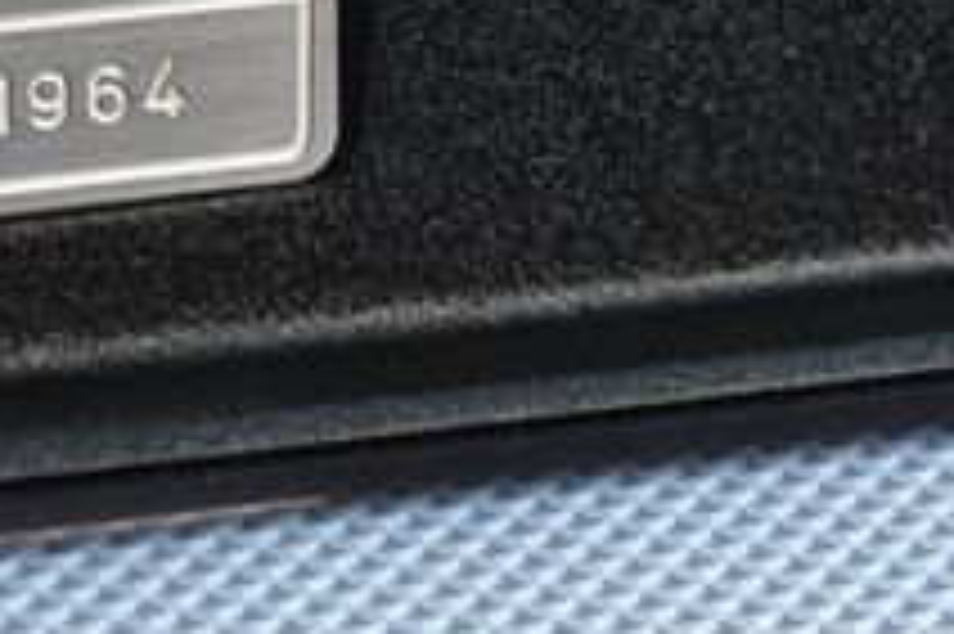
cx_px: -153
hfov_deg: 9.4
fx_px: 5746
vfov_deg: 6.3
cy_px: 283
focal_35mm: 217
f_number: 7.1
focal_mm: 48
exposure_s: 1/40
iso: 400
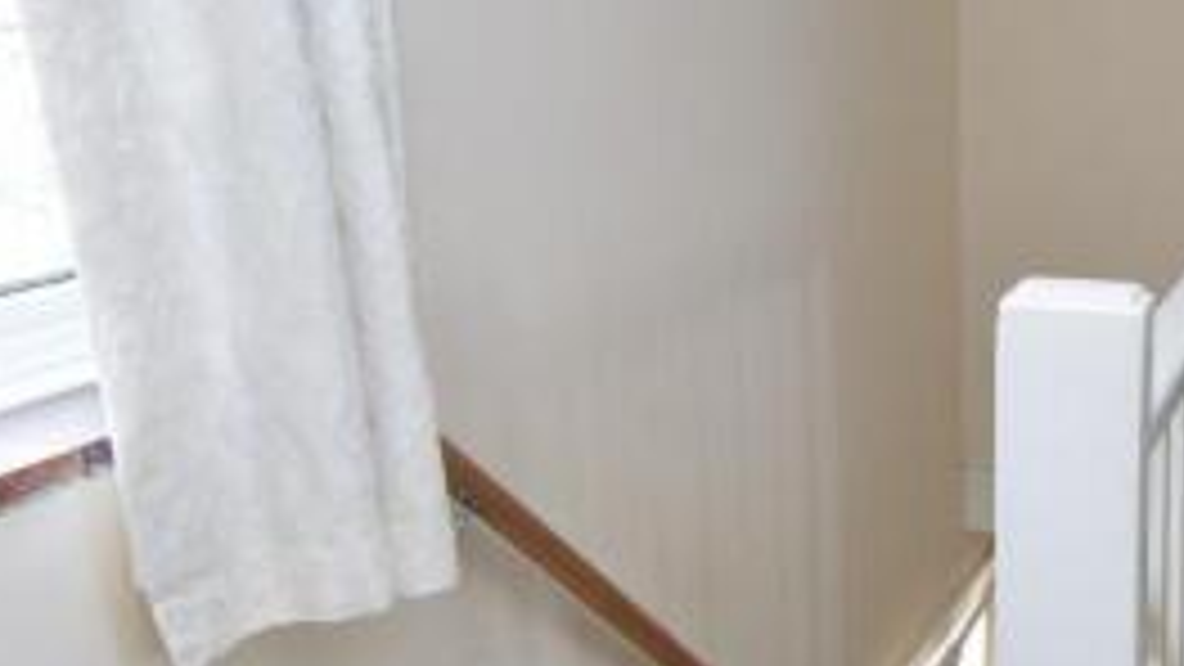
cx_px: 941
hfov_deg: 41.9
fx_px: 1476
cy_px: 362
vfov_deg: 25.4
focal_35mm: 47
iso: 400
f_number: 5.6
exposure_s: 1/125
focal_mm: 12
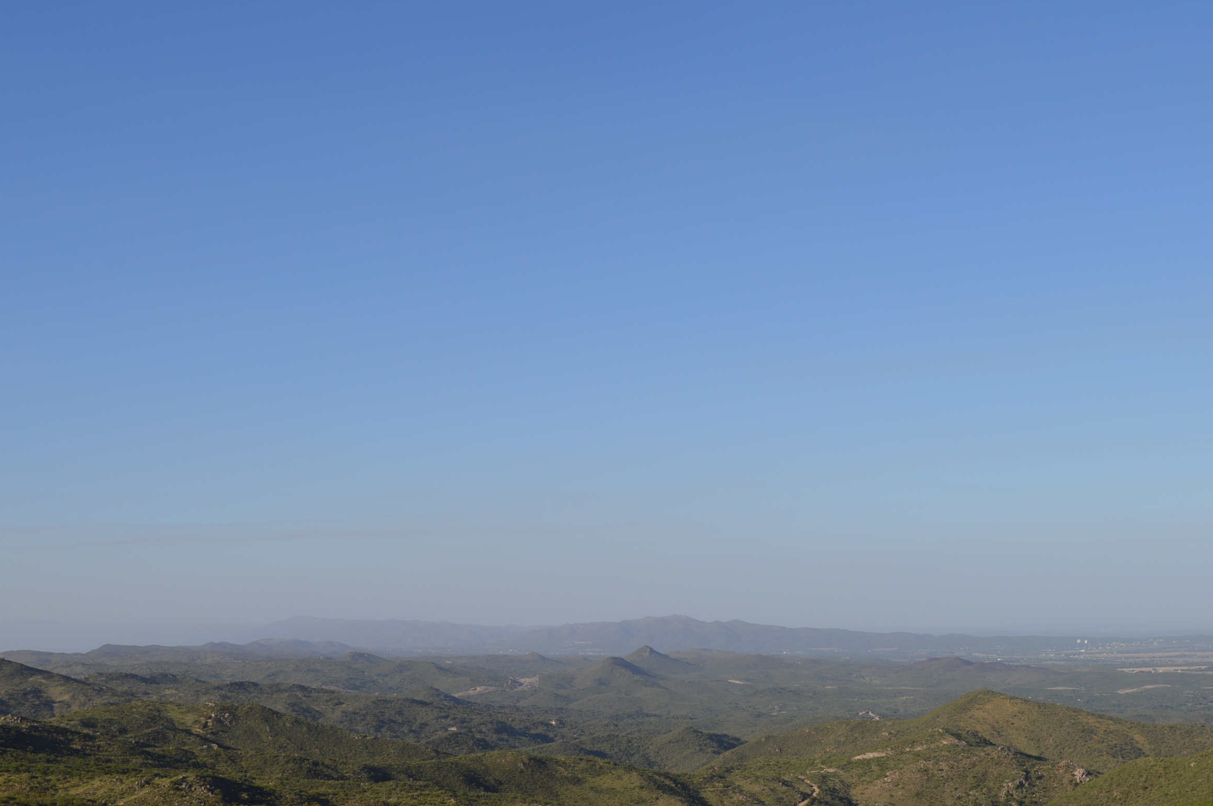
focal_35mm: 58
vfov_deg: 23.3
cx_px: 696
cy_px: 496
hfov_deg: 34.4
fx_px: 1953
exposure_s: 1/250
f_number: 8
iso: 100
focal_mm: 30
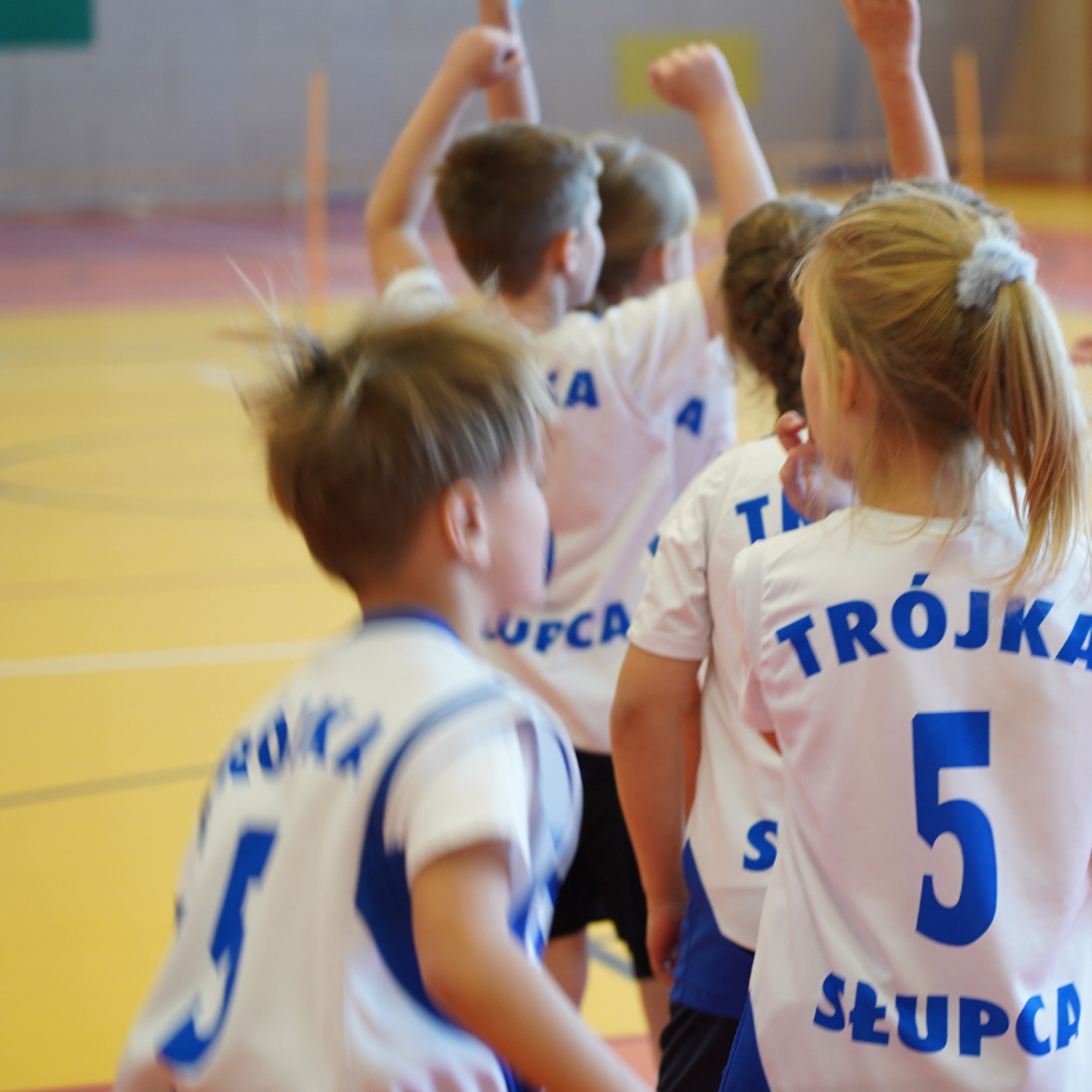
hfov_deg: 12.9
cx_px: 805
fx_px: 4818
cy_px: 543
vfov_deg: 12.9
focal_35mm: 135
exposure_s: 1/100
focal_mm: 105
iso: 1600
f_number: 4
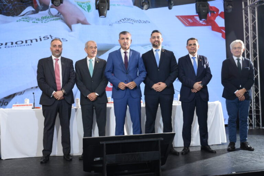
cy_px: 88
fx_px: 257
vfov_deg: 37.9
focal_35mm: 35
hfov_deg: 54.4
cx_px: 132
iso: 1000
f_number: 7.1
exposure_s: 1/100
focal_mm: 35
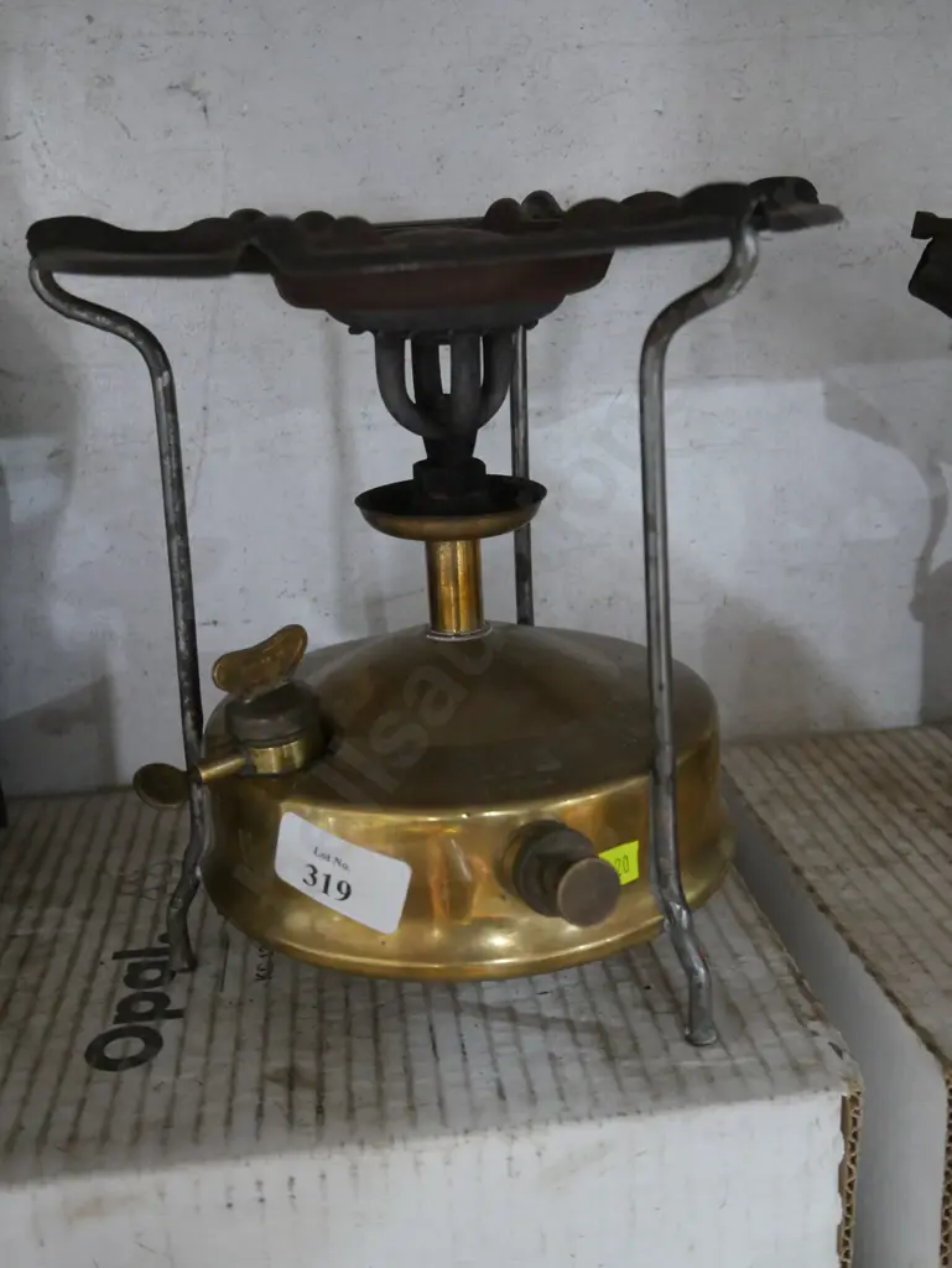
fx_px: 1392
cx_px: 476
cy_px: 634
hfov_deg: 37.8
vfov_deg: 49.0
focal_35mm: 38
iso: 3200
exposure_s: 1/50
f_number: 4.1
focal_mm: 19
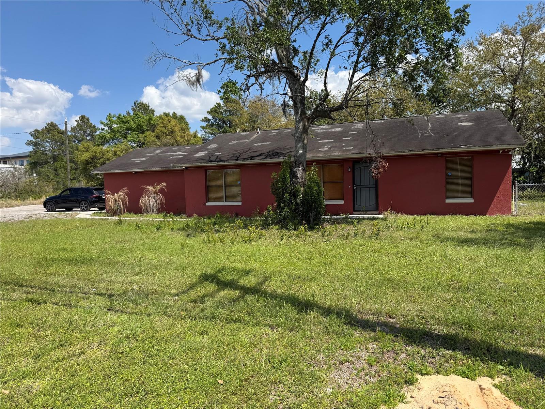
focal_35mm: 24
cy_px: 204
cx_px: 272
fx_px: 378
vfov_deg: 56.8
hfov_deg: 71.6
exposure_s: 1/3279
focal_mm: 6.76
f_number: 1.78
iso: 80
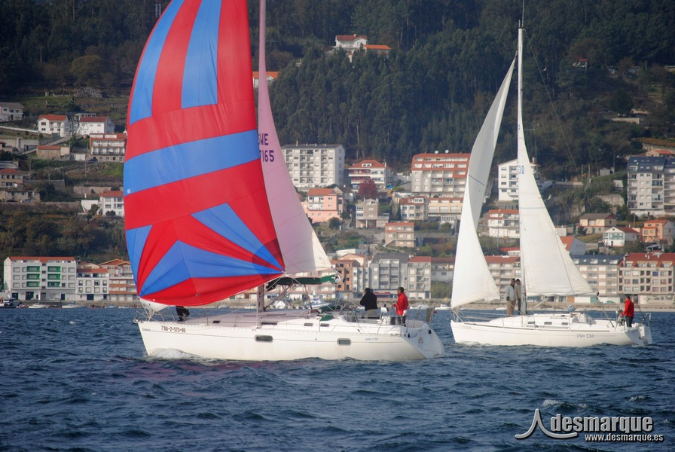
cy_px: 226
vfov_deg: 4.6
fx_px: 5632
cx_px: 338
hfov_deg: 6.9
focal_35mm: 300
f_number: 5.6
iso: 200
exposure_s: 1/800
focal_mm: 200
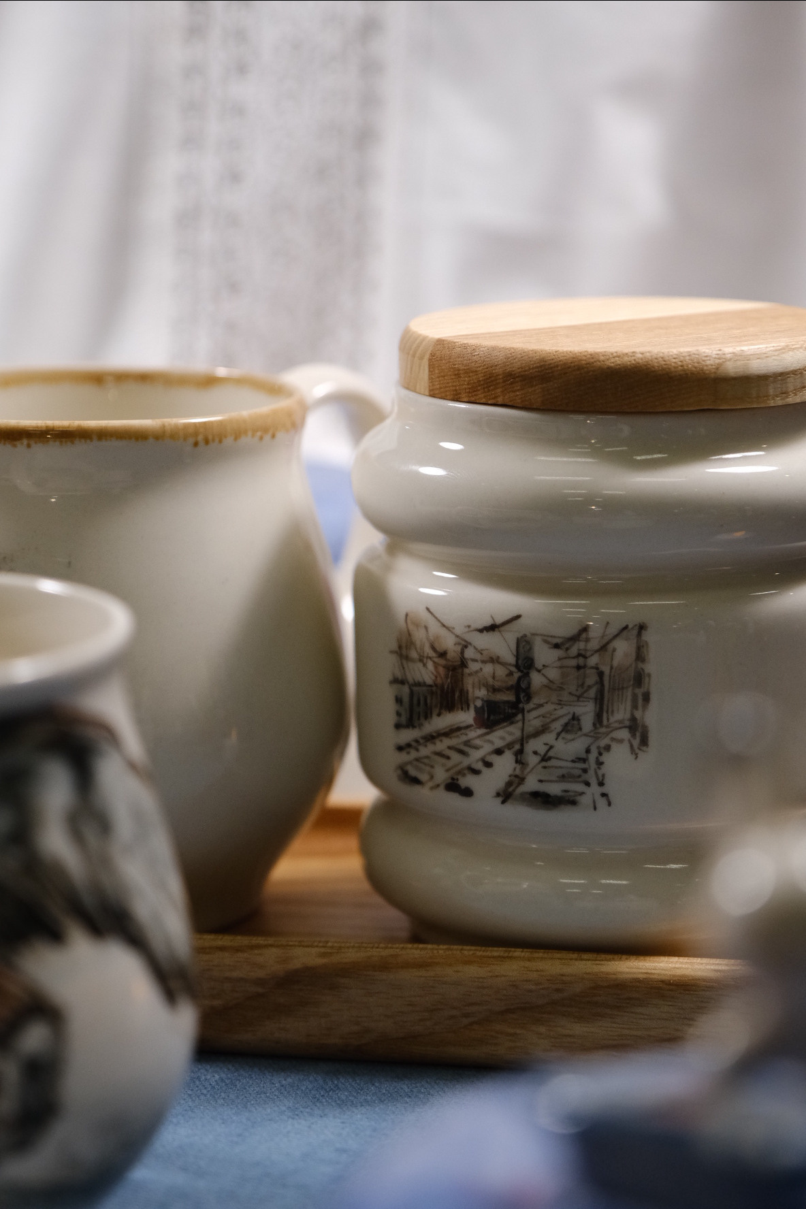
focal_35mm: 105
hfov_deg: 13.0
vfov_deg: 19.5
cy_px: 604
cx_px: 403
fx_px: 3526
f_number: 4
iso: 2000
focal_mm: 69.8
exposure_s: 1/250
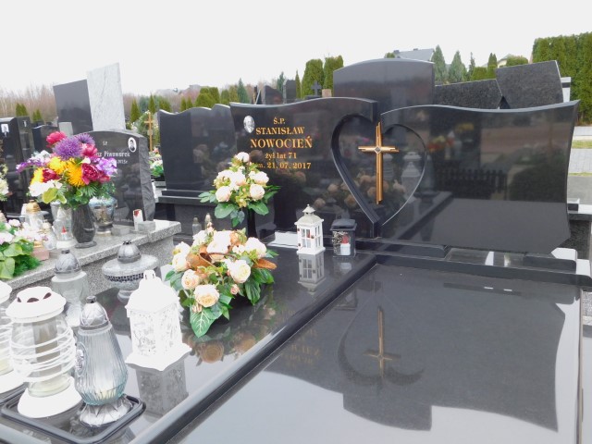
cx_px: 296
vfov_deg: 46.8
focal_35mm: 30
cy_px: 222
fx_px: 513
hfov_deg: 60.0
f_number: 3.2
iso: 125
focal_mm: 5.3
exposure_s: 1/50
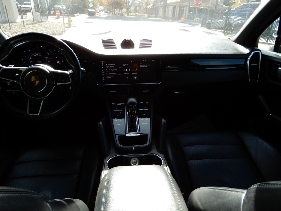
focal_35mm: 24
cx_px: 140
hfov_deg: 71.6
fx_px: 195
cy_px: 106
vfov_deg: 56.8
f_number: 3.4
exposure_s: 1/200
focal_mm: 4.3
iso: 80
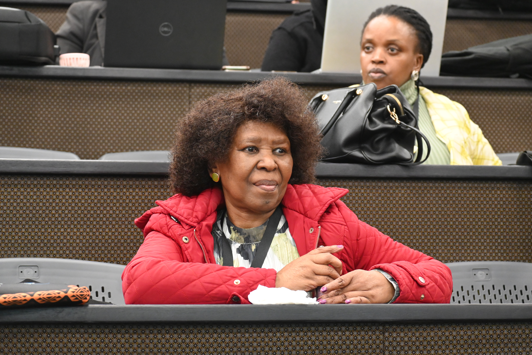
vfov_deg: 12.3
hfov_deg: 18.4
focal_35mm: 111
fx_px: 1640
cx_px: 266
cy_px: 178
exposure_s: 1/60
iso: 3200
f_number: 4.8
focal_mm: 74
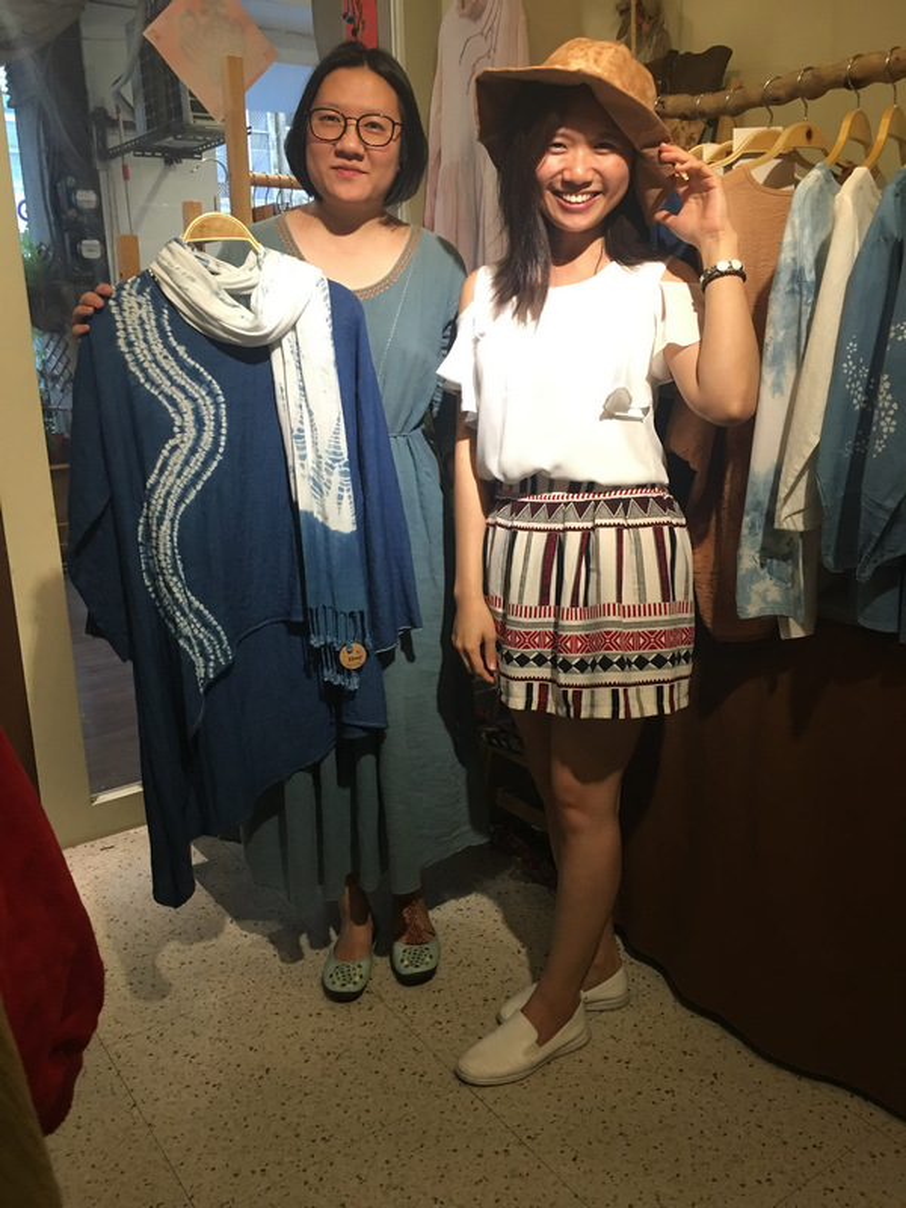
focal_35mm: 29
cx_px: 453
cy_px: 604
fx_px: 1012
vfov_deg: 61.7
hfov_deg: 48.2
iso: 64
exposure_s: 1/15
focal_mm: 4.15
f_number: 2.2
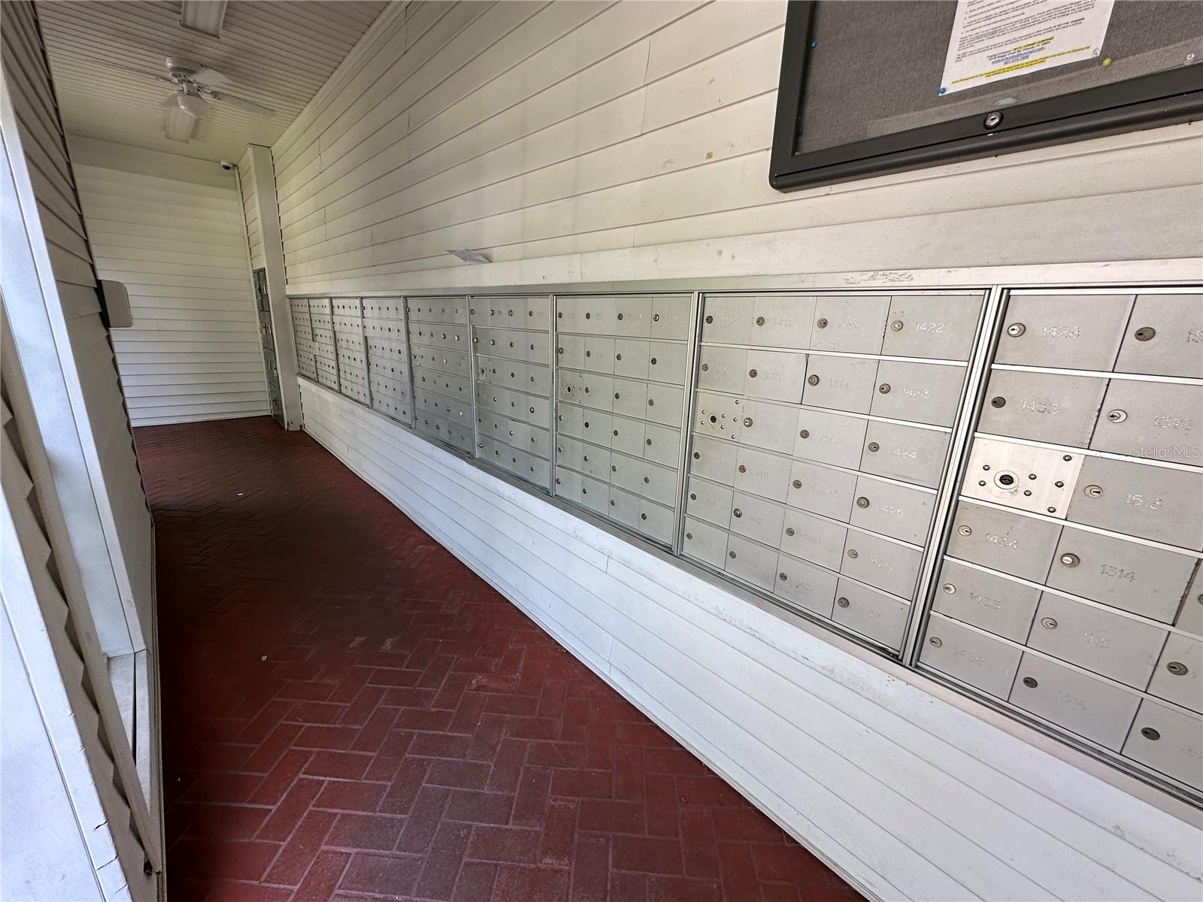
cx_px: 602
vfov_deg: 85.7
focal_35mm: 14
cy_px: 451
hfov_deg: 102.1
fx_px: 487
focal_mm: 2.22
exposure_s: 1/99
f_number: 2.2
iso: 50
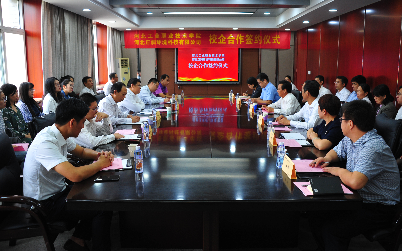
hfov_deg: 64.6
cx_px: 204
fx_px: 318
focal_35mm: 29
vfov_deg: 43.1
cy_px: 116
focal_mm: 28
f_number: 5
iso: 1000
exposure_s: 1/100
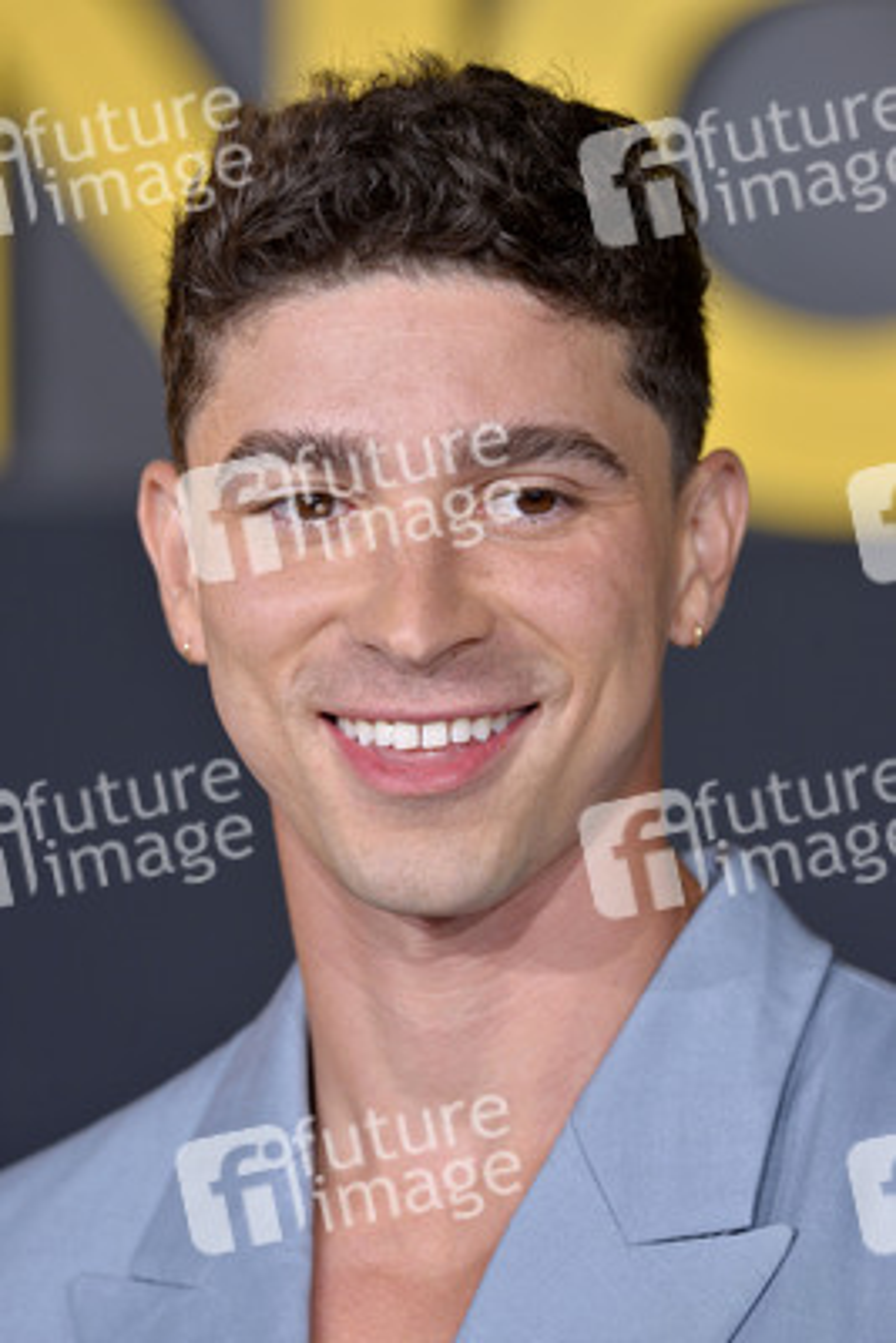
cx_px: 448
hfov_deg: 4.6
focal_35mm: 300
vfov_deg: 6.9
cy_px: 672
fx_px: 11189
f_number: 6.3
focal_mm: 300
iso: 400
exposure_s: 1/500
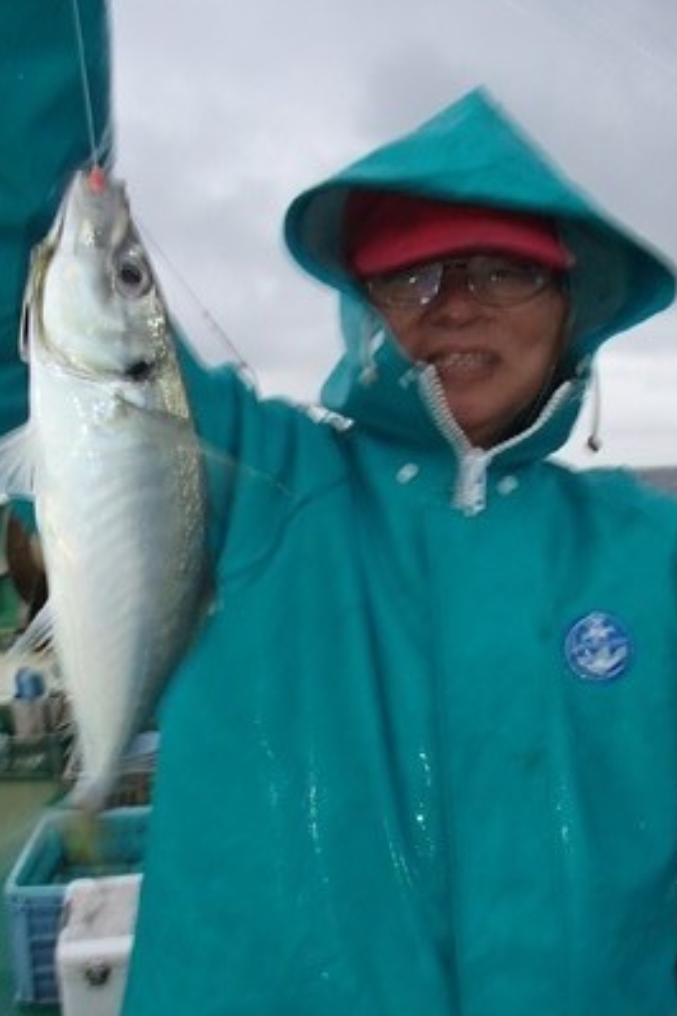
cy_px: 547
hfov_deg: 37.8
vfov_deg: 54.4
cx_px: 298
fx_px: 987
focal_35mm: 35
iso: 400
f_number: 3.9
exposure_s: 1/30
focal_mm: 5
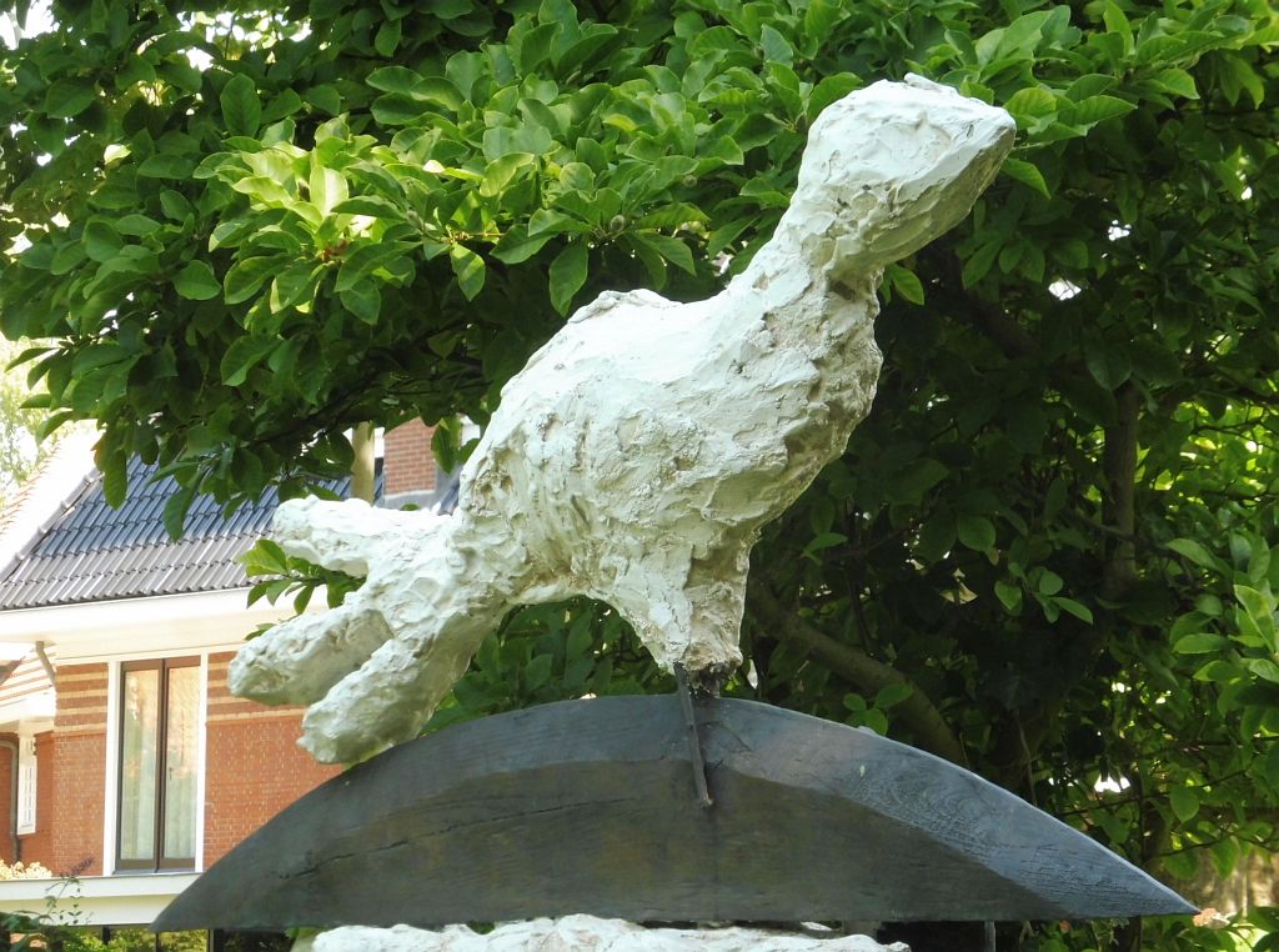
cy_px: 476
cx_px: 640
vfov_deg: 7.9
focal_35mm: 187
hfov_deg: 10.6
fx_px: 6890
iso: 320
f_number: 6.3
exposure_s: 1/100
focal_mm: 33.3
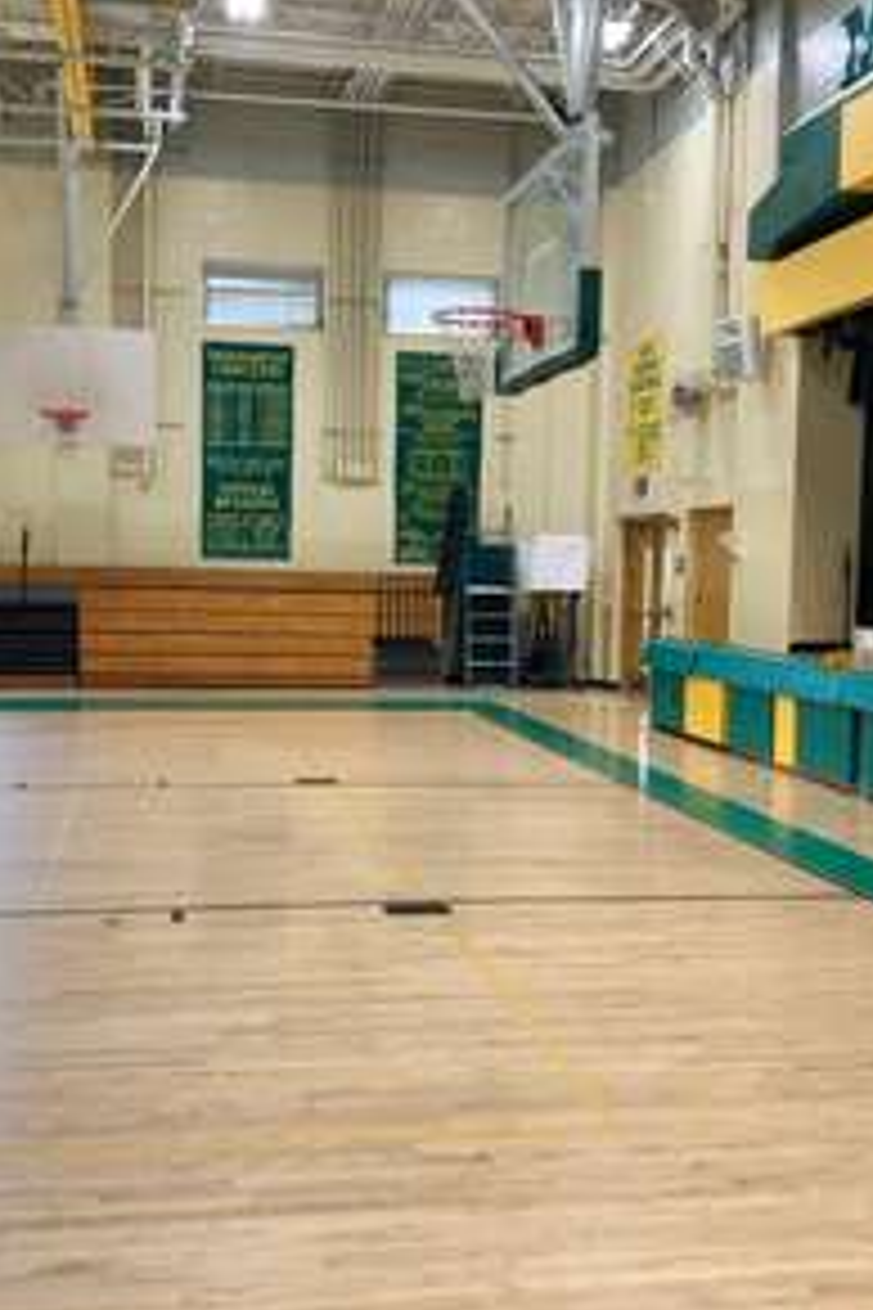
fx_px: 1455
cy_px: 666
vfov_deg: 48.5
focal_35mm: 40
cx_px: 387
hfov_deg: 33.4
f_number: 1.8
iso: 20
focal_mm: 4
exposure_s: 1/30
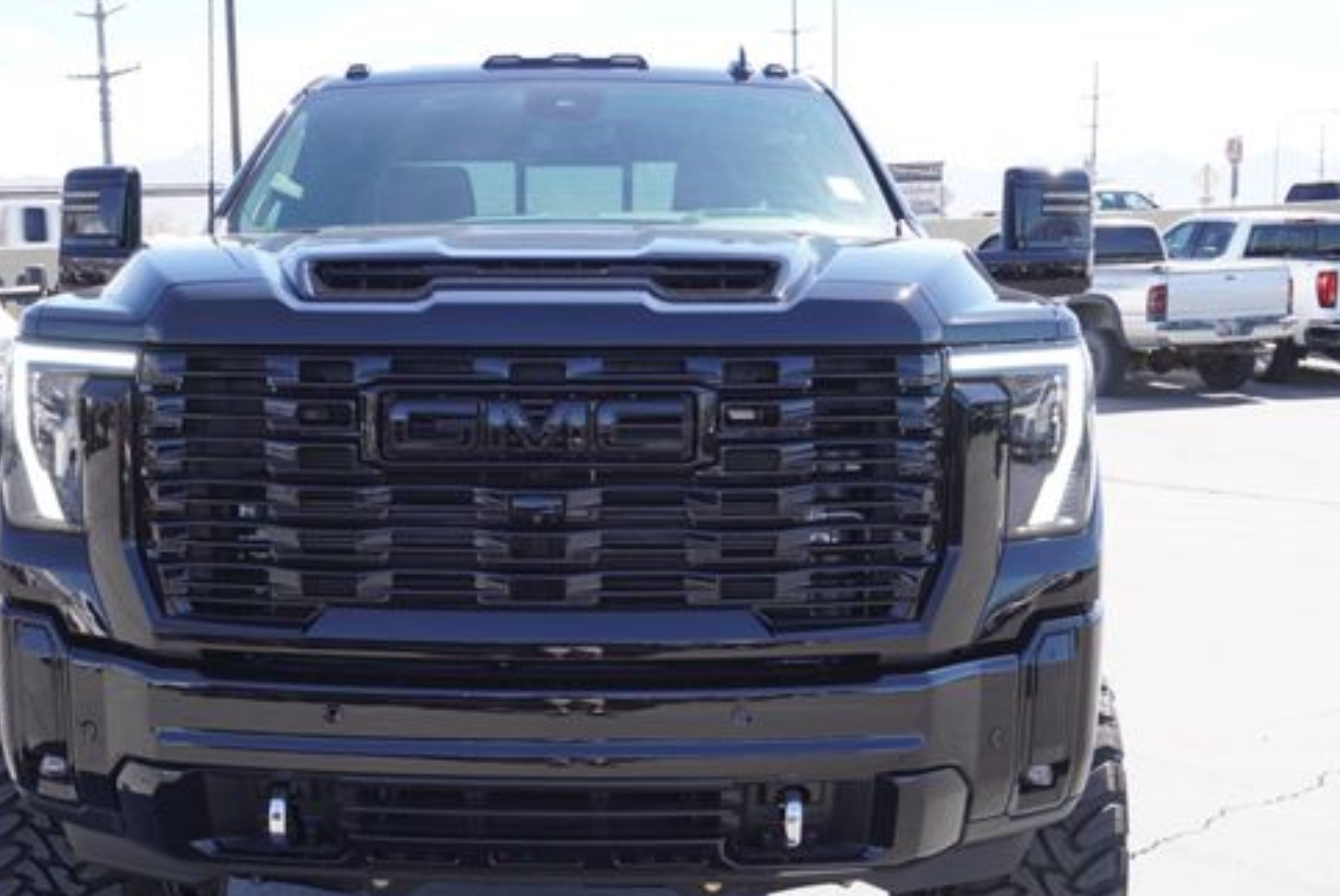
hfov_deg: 39.7
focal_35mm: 50
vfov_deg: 27.2
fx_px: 1850
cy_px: 544
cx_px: 544
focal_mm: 25
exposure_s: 1/125
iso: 100
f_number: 6.3
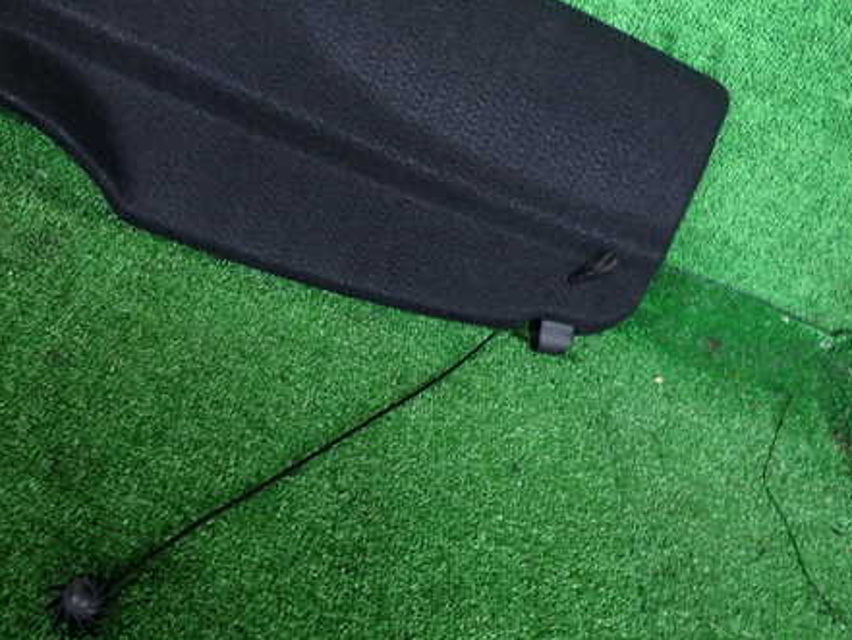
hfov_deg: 53.5
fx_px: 837
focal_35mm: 34
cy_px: 338
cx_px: 330
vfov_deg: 41.8
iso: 200
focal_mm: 4.5
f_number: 2
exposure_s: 1/60
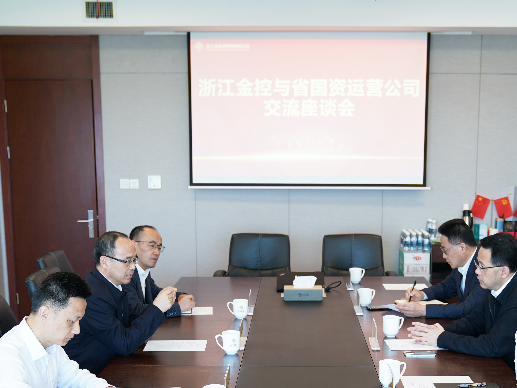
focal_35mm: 51
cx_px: 327
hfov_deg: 37.2
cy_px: 290
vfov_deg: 28.2
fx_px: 762
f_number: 3.2
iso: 160
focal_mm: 30
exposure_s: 1/40
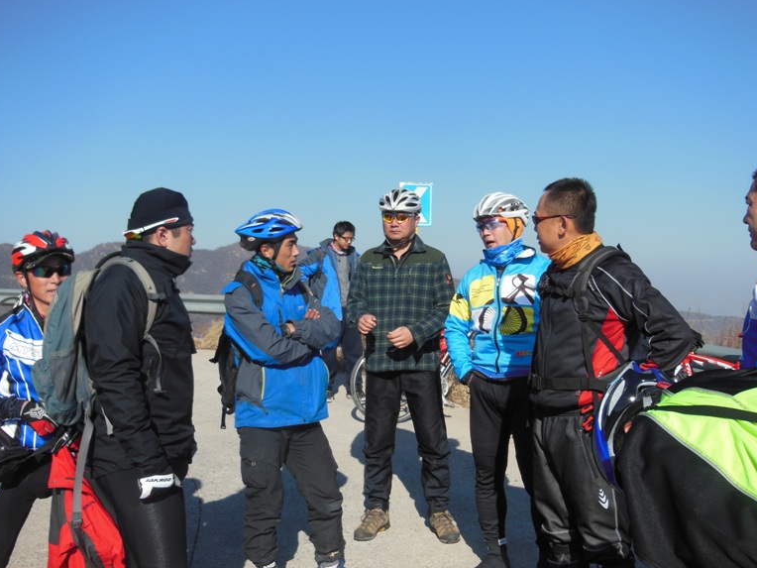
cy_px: 281
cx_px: 376
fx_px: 875
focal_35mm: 40
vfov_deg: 36.0
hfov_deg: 46.8
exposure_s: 1/1000
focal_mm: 6.9
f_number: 4.1
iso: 125
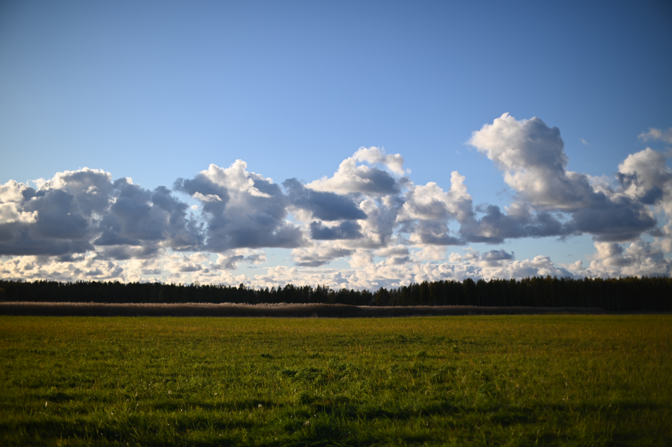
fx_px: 933
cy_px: 224
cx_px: 336
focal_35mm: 50
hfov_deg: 39.6
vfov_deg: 27.0
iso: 100
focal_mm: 50
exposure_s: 1/8000
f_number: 1.4
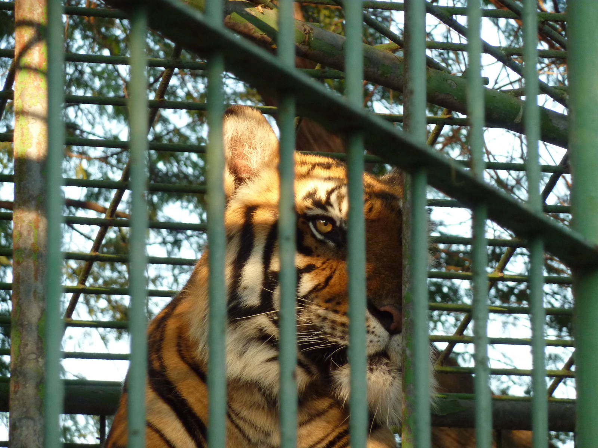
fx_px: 5183
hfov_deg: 6.6
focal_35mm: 300
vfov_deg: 5.0
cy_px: 224
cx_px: 299
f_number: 4.9
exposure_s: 1/125
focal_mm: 49.2
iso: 200
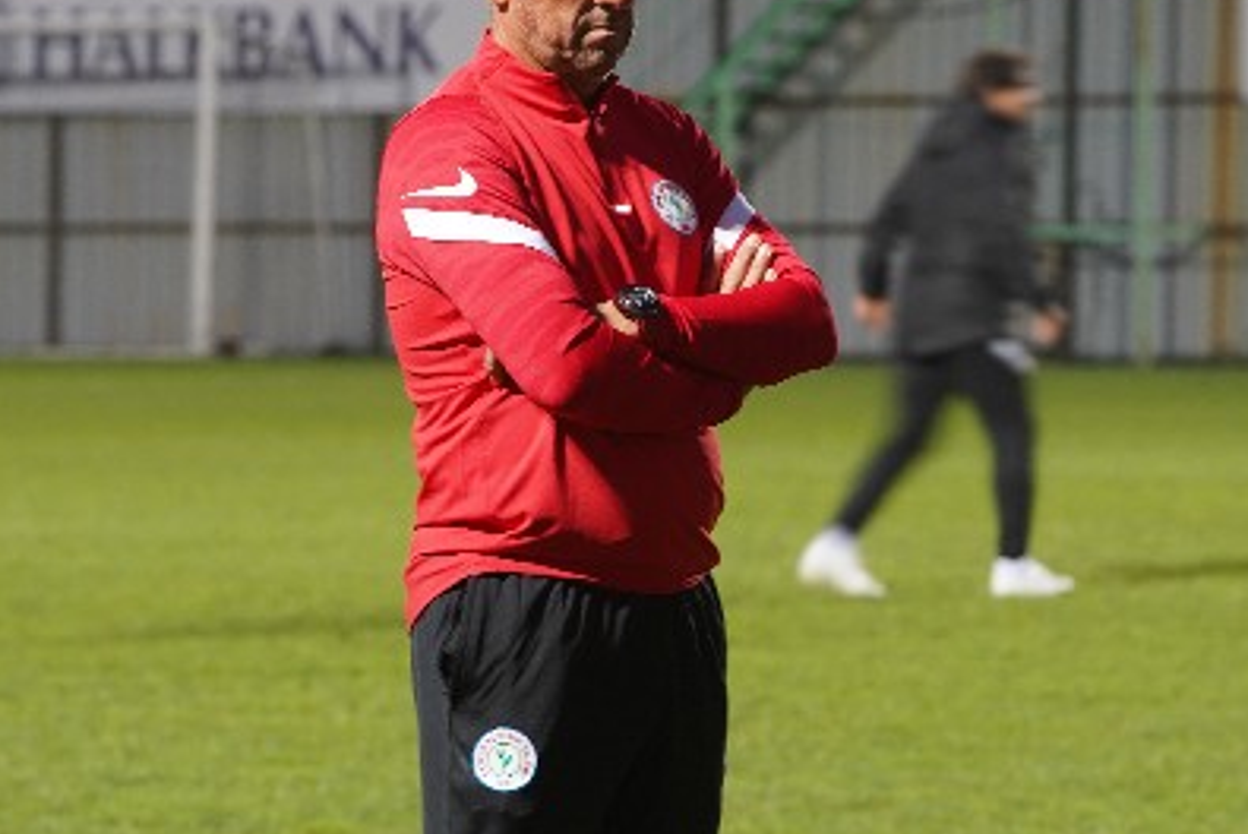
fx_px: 11760
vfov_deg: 4.1
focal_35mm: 339
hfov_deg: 6.1
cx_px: 515
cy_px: 305
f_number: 8
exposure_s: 1/13
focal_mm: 200
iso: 640
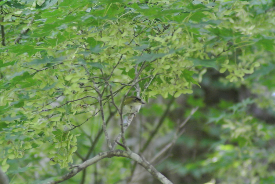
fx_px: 4542
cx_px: 138
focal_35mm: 594
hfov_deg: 3.5
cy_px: 92
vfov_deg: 2.3
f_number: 5.6
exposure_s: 1/250
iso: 1400
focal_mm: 220
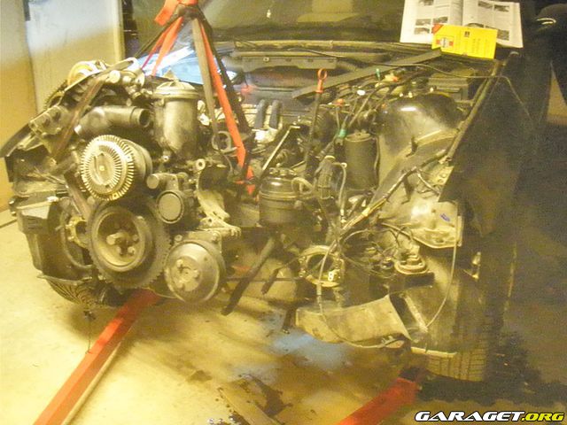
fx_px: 622
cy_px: 212
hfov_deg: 49.0
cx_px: 284
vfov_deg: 37.7
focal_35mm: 38
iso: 3200
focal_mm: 6.7
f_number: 3.5
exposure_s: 1/13
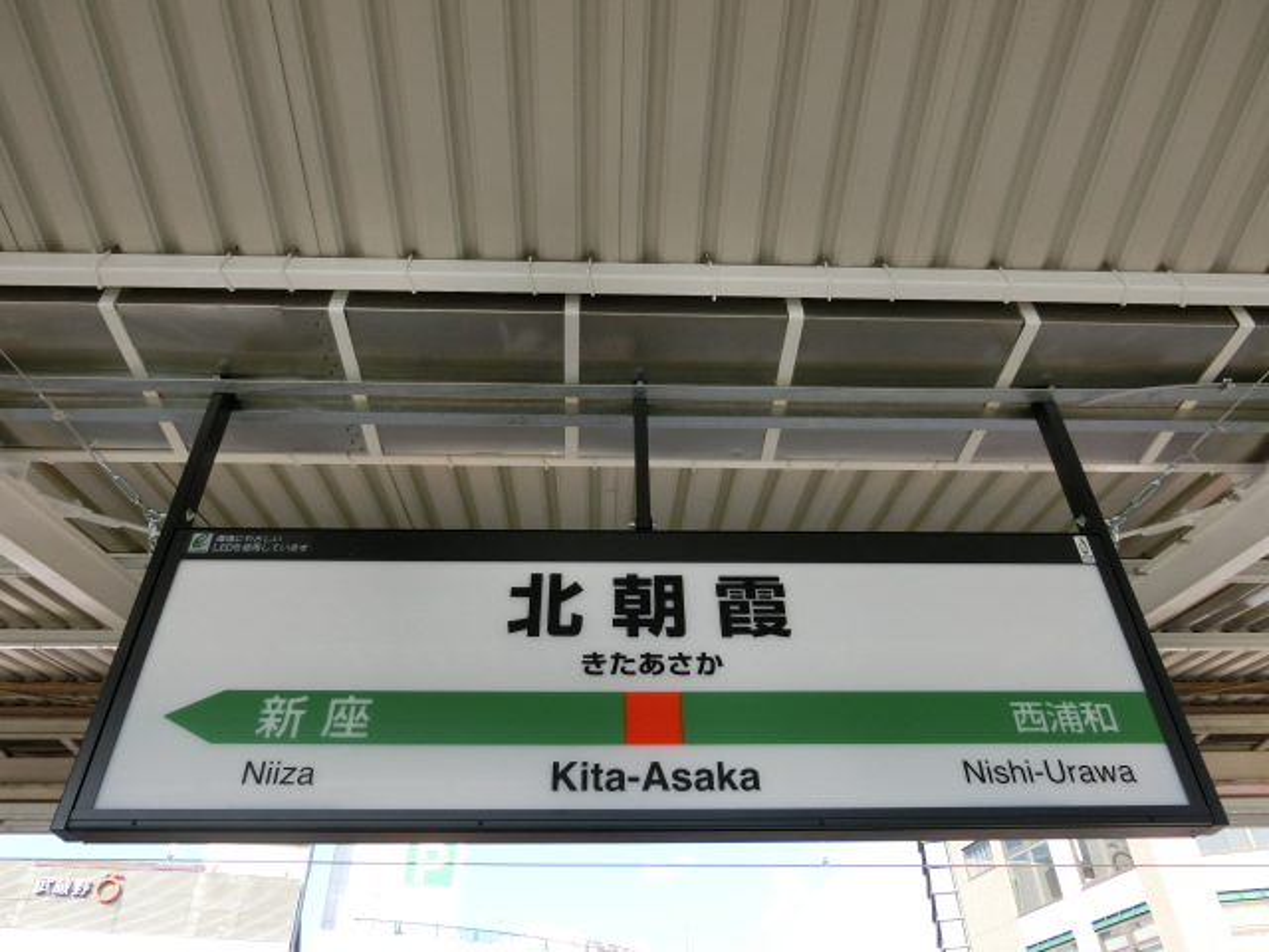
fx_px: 916
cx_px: 634
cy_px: 476
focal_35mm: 25
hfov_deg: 69.4
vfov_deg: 54.9
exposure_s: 1/250
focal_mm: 4.5
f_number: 3.5
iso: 80
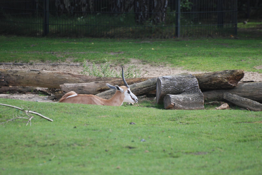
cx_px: 131
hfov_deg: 4.6
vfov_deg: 3.1
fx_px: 3279
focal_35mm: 450
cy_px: 88
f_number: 5.6
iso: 400
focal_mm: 300
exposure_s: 1/400
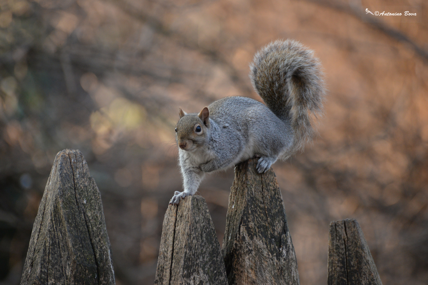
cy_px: 142
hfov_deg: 6.9
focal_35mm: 300
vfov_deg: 4.6
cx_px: 214
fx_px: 3568
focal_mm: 300
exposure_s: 1/640
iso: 2000
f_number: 5.6
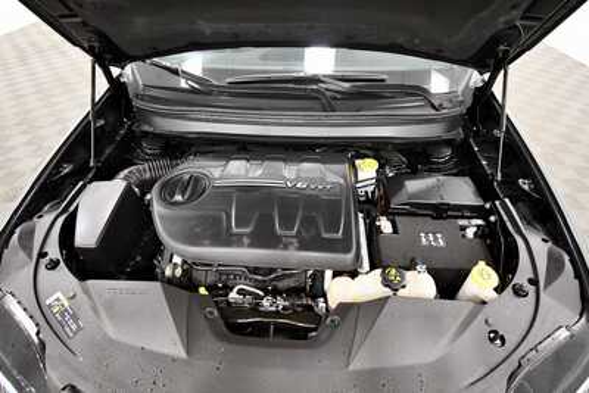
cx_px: 294
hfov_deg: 90.0
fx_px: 295
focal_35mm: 18
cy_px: 196
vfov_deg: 67.4
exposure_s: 1/100
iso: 3200
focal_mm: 12
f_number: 4.8
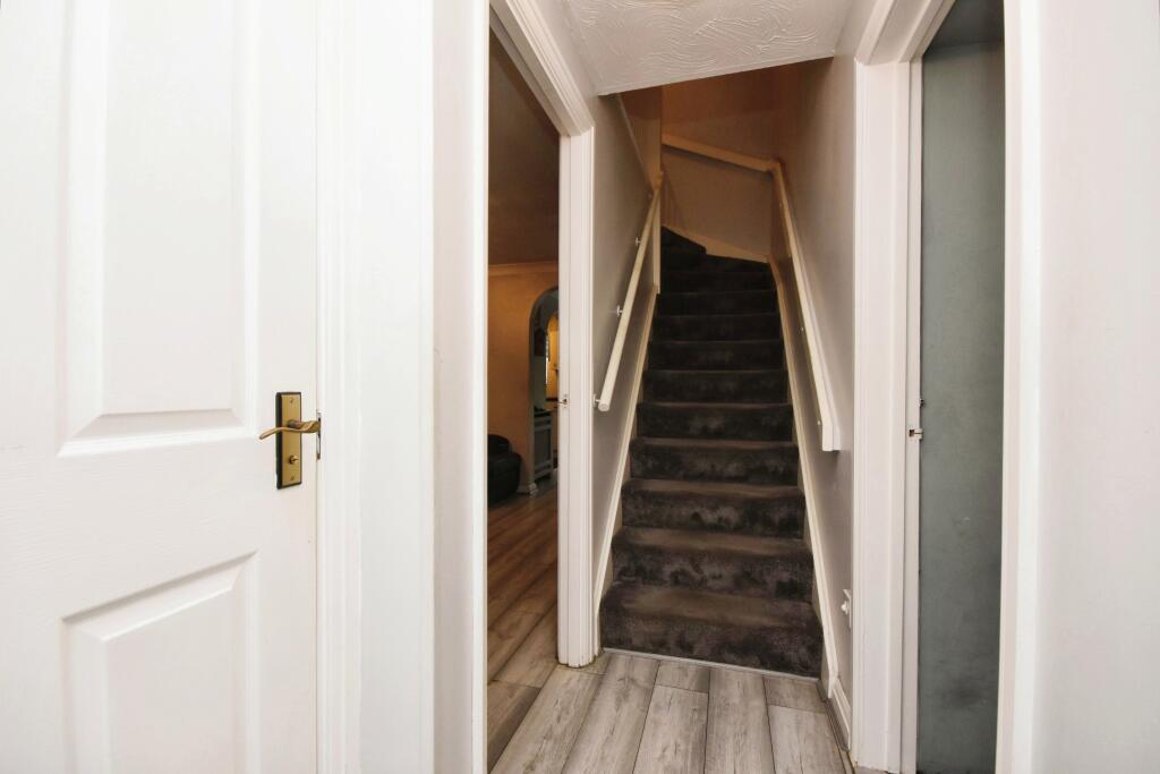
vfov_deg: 77.3
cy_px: 387
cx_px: 580
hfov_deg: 100.4
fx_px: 483
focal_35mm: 15
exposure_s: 1/30
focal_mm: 10
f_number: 8
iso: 800
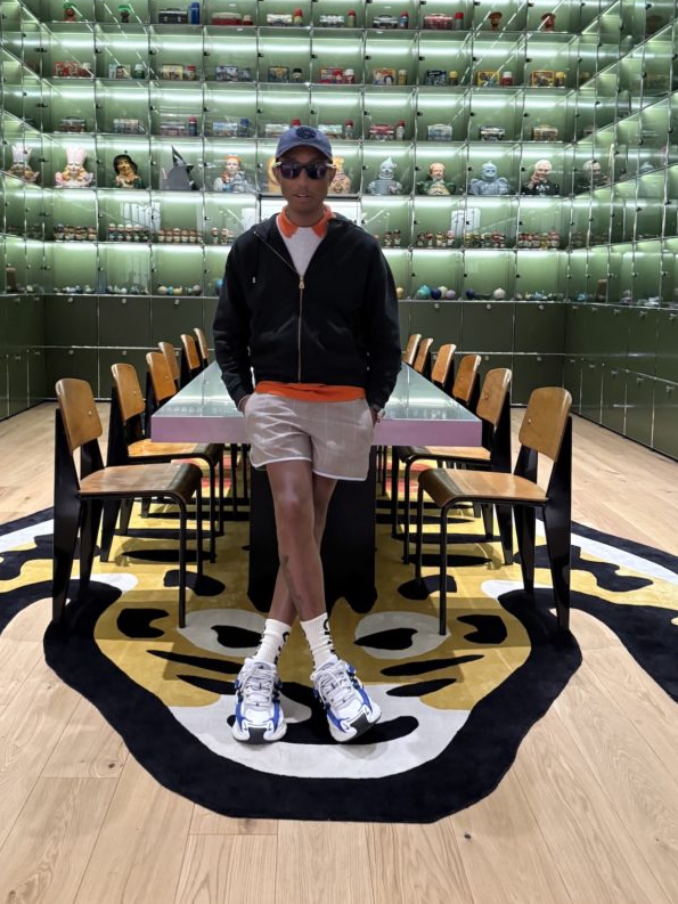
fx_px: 809
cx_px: 309
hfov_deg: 45.4
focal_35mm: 31
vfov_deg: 57.8
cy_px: 353
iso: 640
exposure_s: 1/50
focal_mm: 6.76
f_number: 1.78
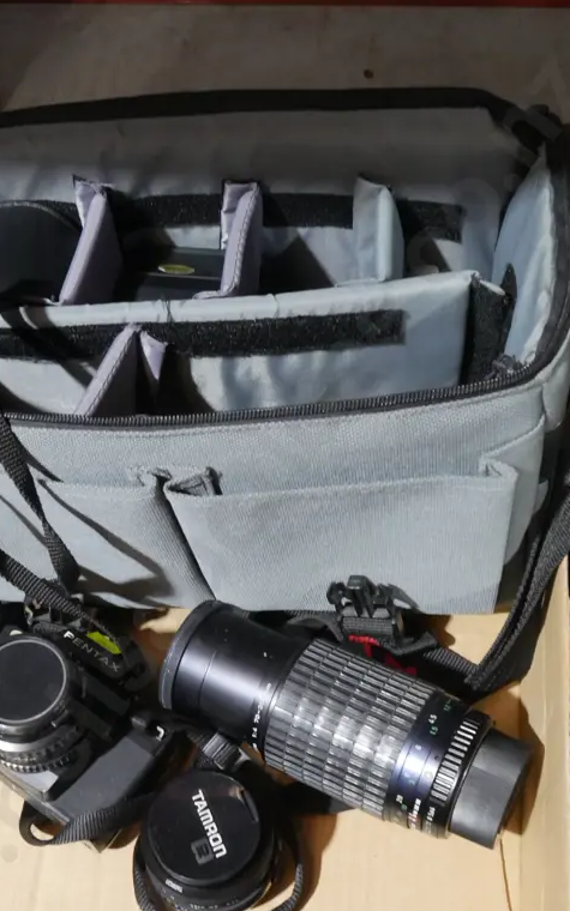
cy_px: 561
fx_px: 994
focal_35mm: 40
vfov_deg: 48.9
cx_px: 204
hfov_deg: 31.8
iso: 2500
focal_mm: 14
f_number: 5.6
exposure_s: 1/60
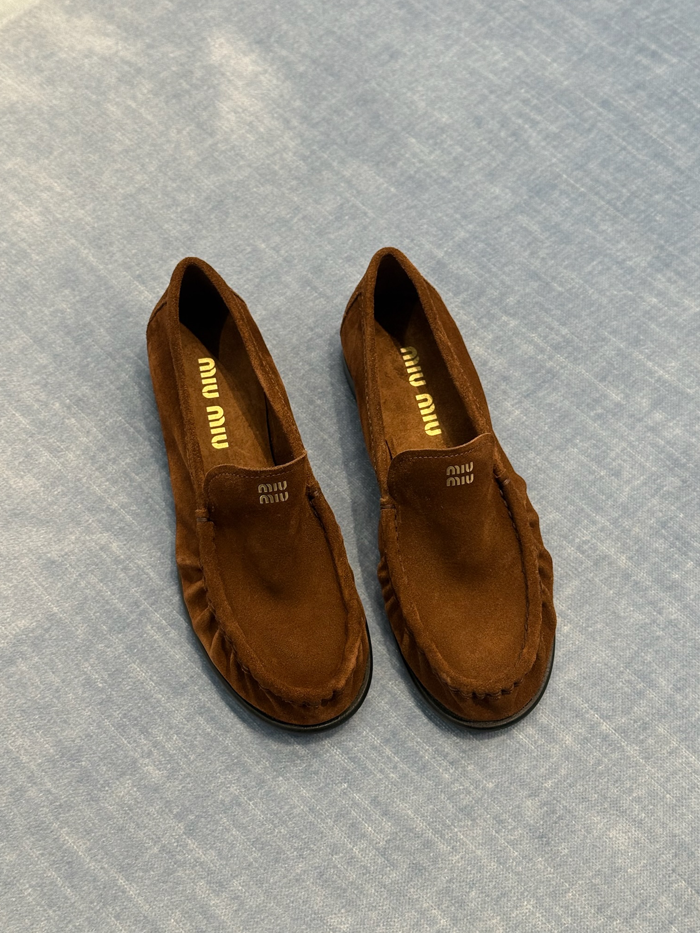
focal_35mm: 49
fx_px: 1321
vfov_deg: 38.9
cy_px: 466
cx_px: 353
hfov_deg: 29.7
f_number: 1.78
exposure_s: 1/105
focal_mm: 6.76
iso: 100
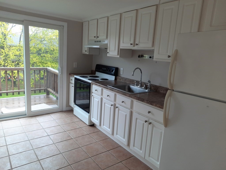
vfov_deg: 54.9
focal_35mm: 25
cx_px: 113
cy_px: 85
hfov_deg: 69.4
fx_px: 163
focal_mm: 4.6
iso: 125
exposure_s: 1/60
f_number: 2
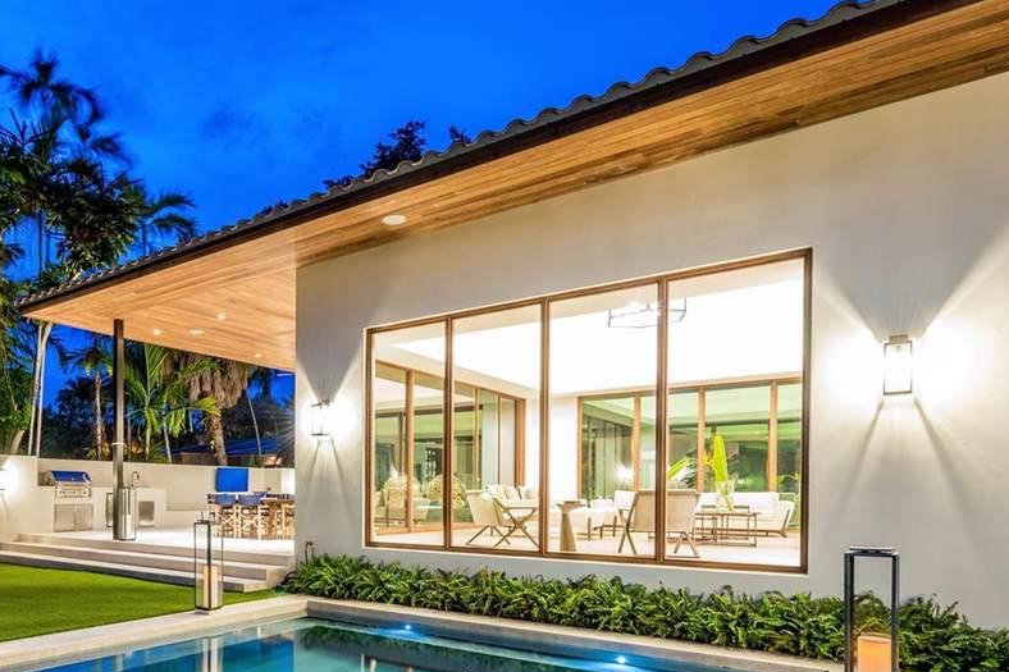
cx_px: 297
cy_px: 505
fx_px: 729
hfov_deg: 66.5
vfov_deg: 47.7
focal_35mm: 26
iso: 400
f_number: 8
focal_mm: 16
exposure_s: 4
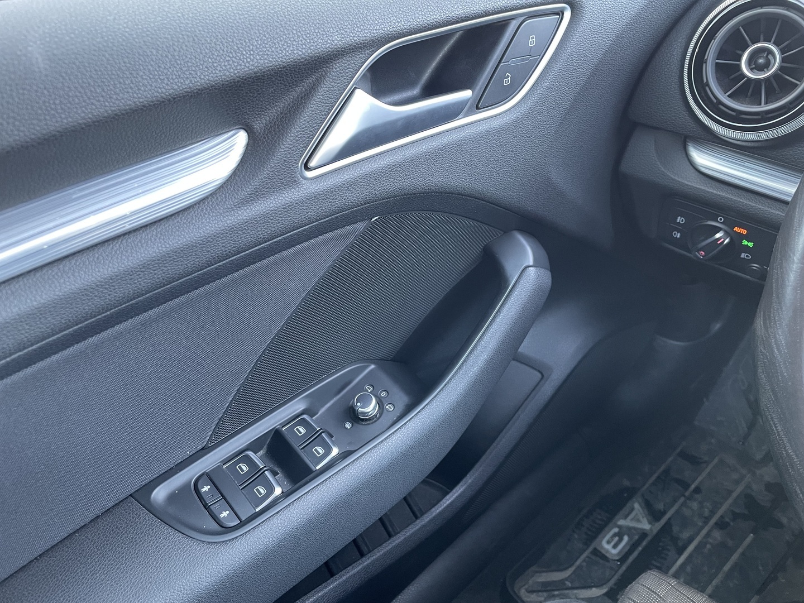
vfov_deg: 53.1
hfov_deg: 67.3
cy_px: 302
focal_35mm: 26
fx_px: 604
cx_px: 402
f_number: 1.6
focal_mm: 4.2
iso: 250
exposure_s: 1/60
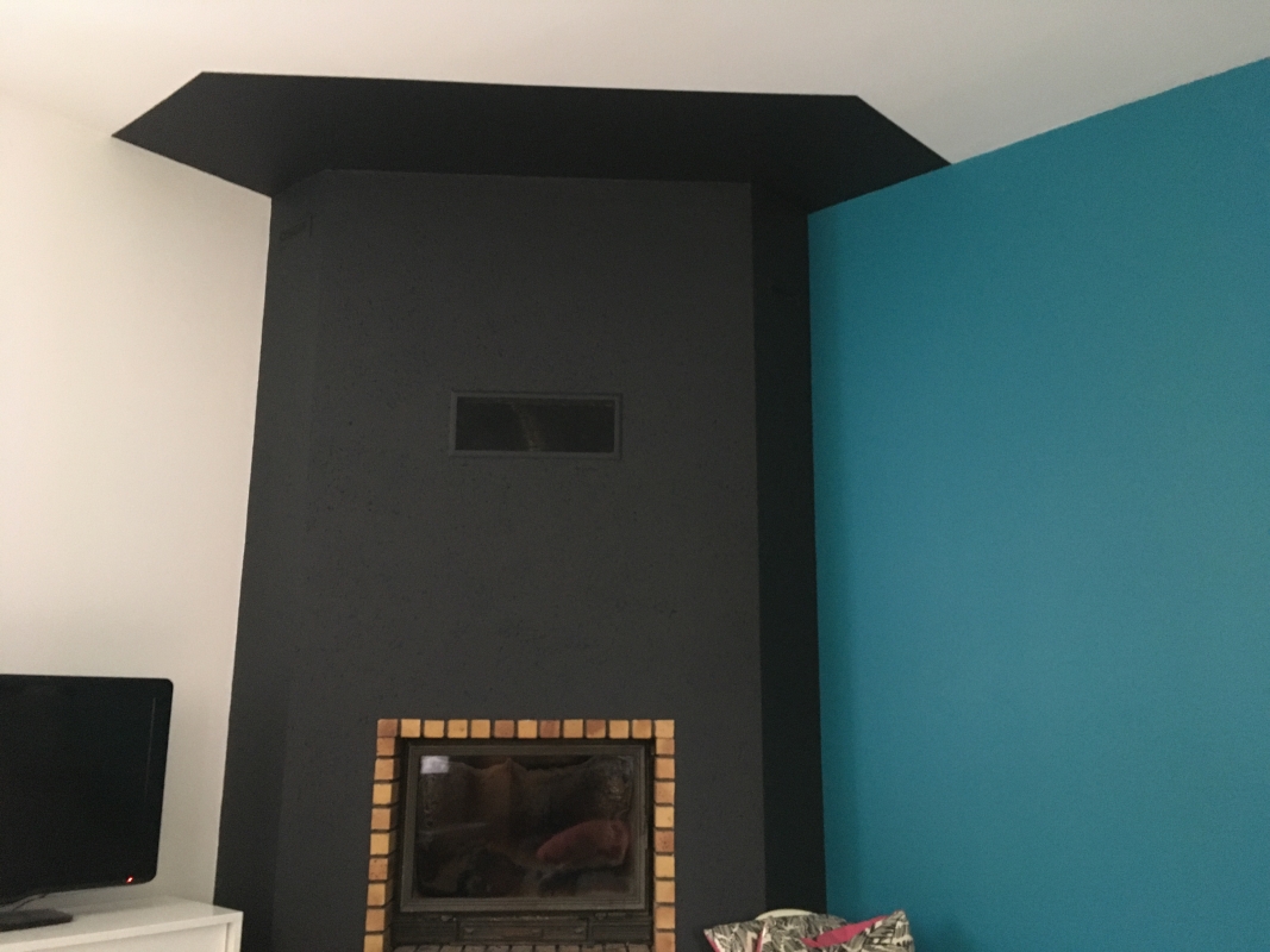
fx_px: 1064
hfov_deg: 61.7
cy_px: 476
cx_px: 635
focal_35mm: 29
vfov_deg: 48.2
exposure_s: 1/17
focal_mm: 4.15
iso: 400
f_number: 2.2
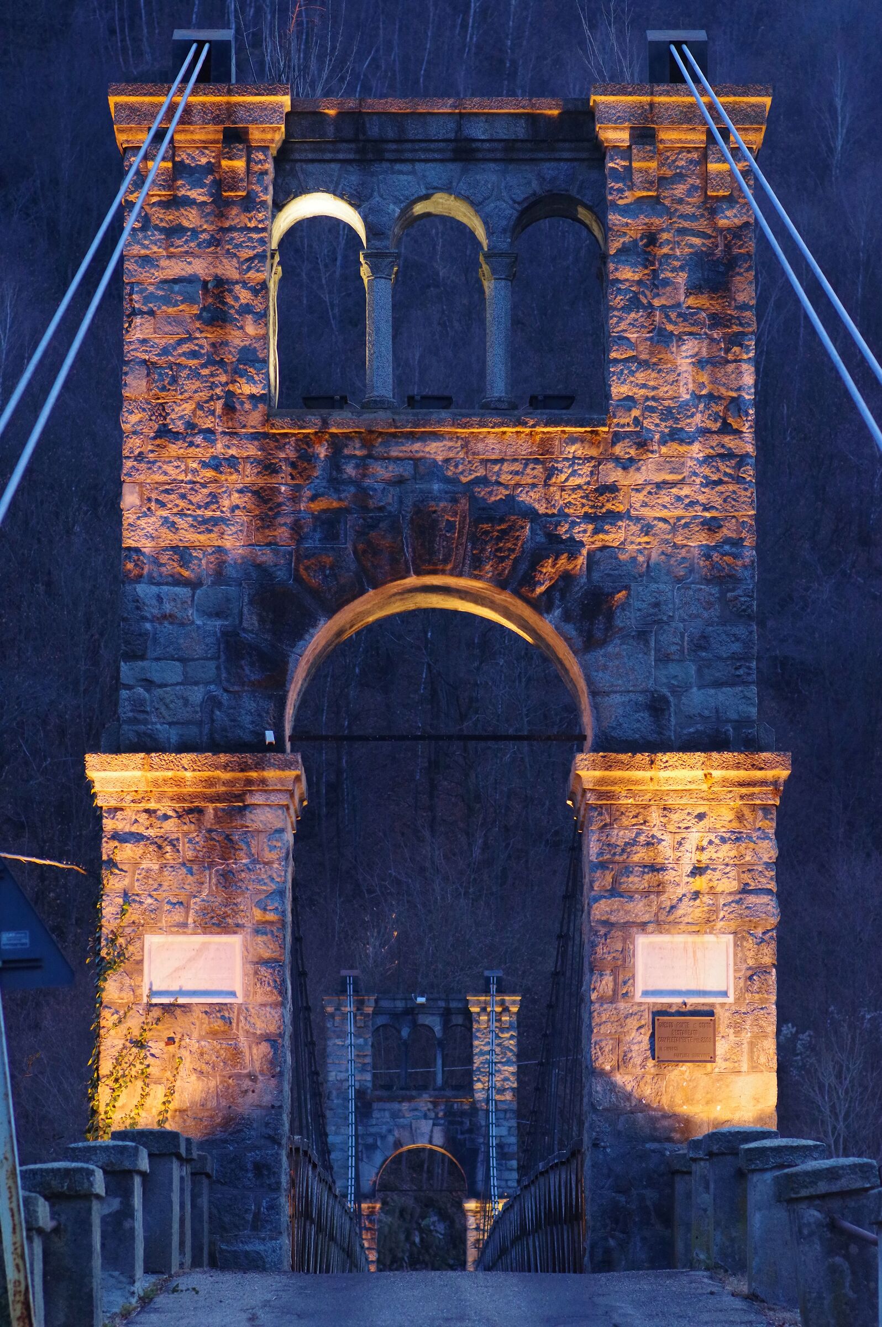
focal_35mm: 128
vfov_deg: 16.1
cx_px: 441
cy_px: 664
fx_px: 4693
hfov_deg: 10.7
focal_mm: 85
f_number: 2.8
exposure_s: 1/80
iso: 3200
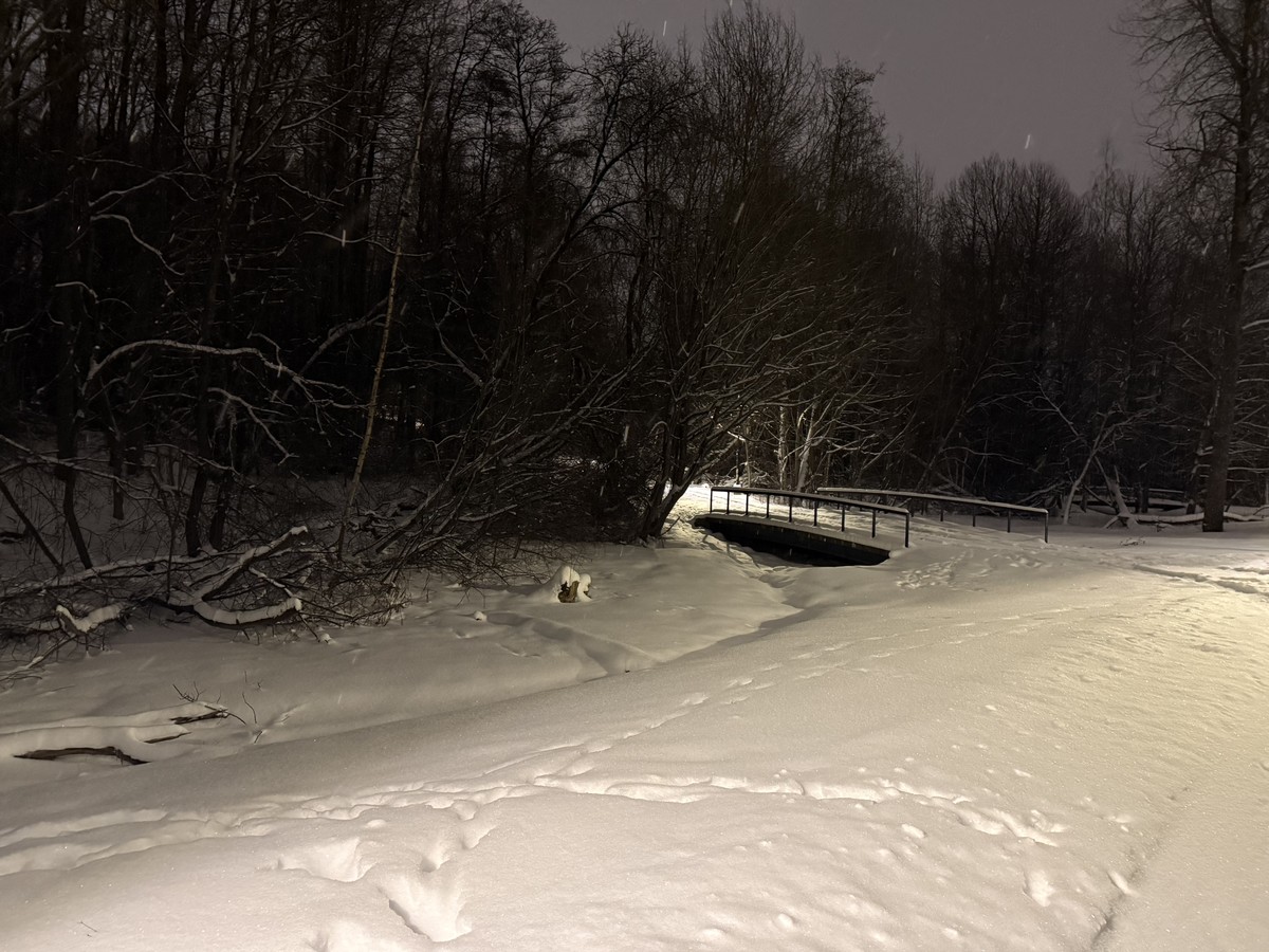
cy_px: 476
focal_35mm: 24
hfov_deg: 71.6
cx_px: 634
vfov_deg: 56.8
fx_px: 880
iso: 1000
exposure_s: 1/33
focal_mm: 6.76
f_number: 1.78
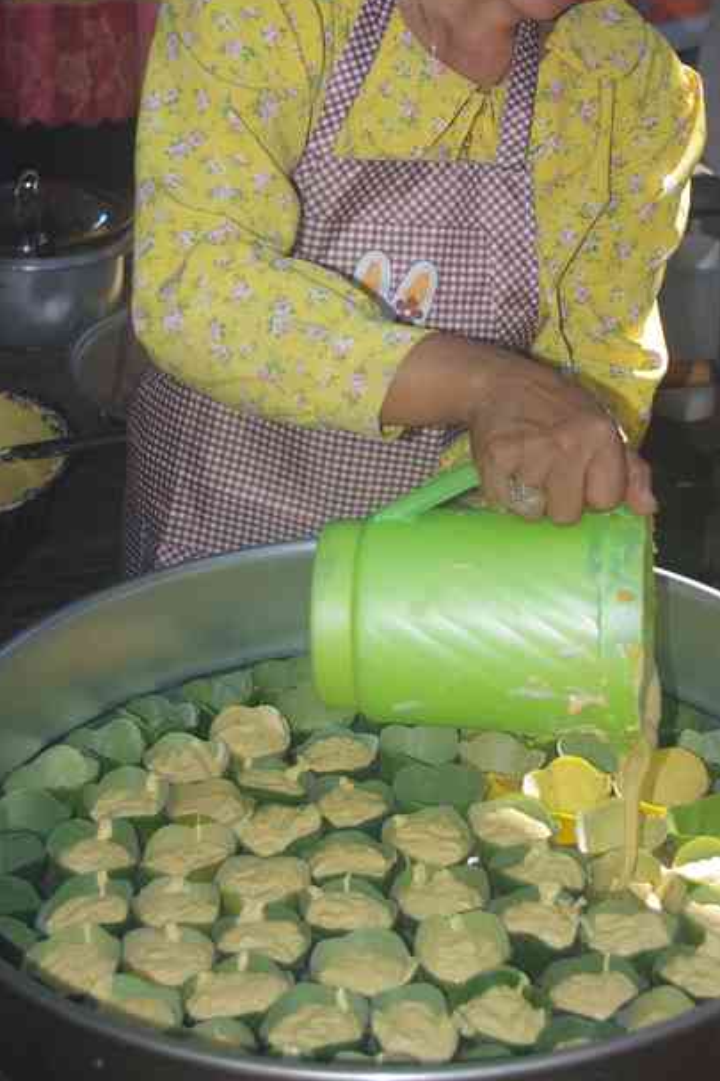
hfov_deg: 19.7
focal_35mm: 69
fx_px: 2071
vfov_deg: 29.0
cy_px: 351
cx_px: 348
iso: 100
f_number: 4
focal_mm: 28
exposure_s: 1/60
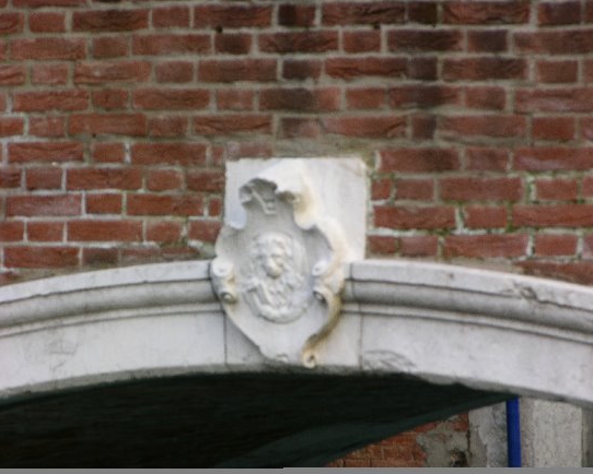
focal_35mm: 37
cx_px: 299
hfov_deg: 49.1
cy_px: 235
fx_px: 650
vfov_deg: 40.2
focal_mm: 8.9
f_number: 4
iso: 50
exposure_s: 1/36.1
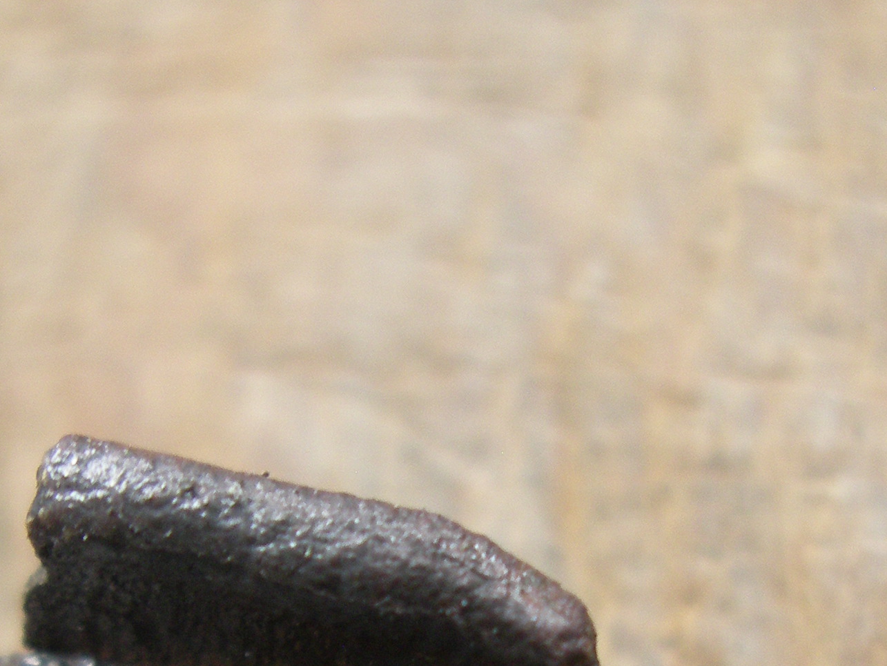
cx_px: 376
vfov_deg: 16.3
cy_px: 721
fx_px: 2256
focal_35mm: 88
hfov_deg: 22.2
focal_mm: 7.8
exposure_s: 1/10
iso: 200
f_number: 2.8
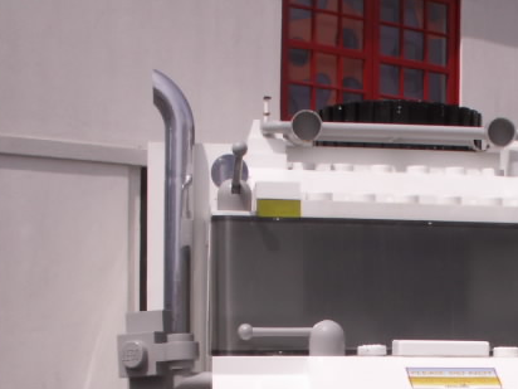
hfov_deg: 22.5
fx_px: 1272
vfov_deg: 16.7
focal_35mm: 85
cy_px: 451
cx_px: 449
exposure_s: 1/400
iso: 50
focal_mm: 5.86
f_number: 8
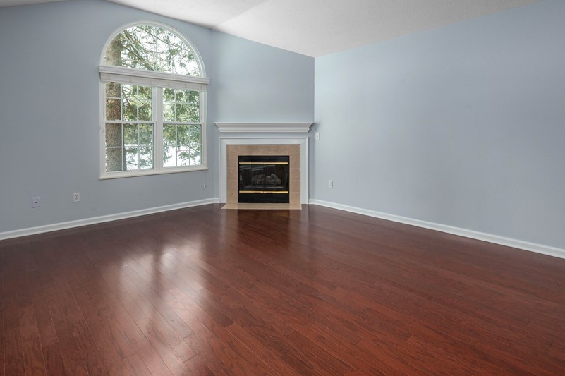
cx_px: 262
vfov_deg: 62.8
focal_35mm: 19
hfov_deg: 86.8
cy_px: 123
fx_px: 298
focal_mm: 14
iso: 200
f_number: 9
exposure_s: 1/60
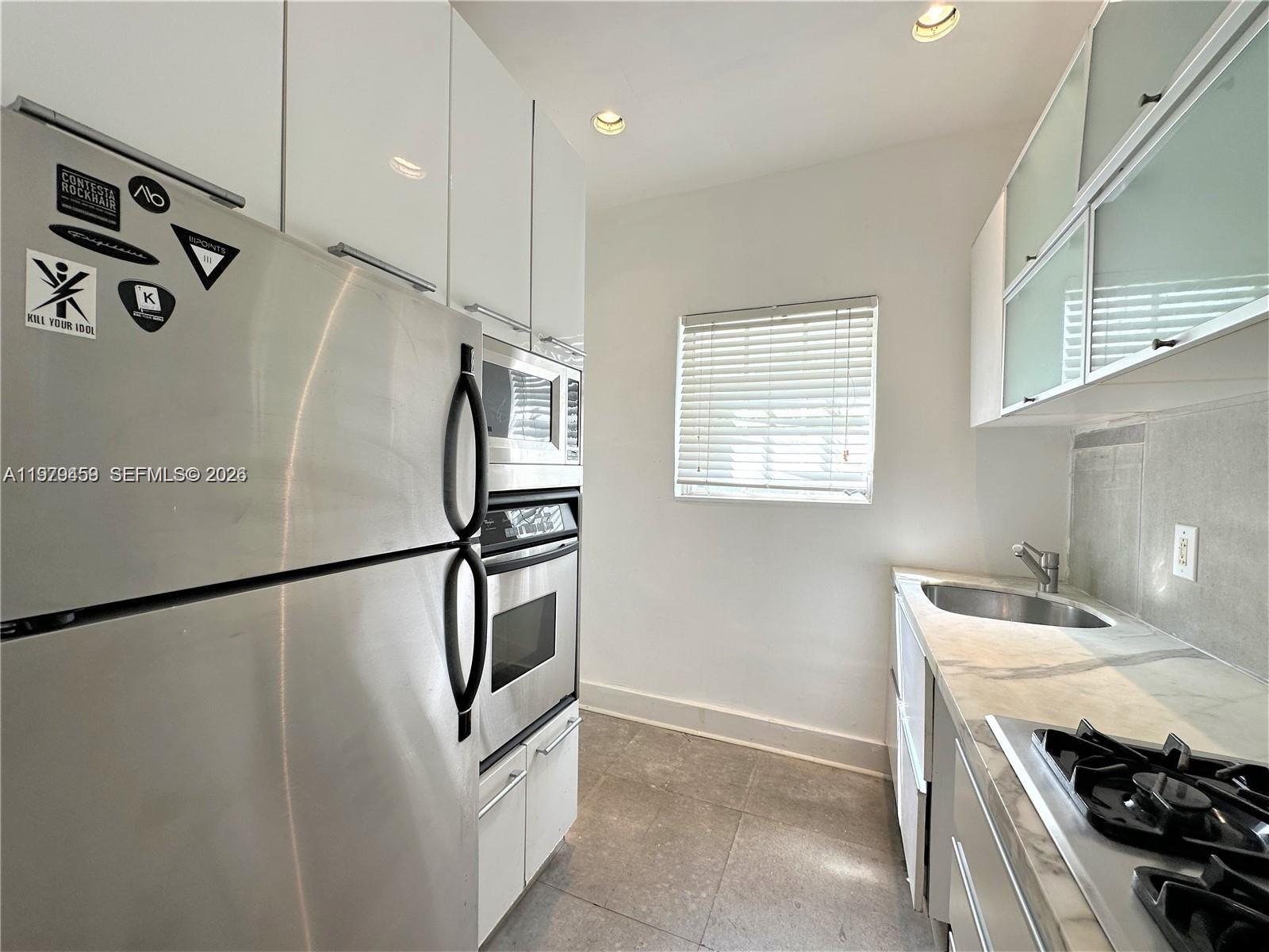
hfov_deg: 102.1
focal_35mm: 14
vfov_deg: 85.7
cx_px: 634
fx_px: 513
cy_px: 476
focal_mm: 2.22
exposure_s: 1/152
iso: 40
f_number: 2.2
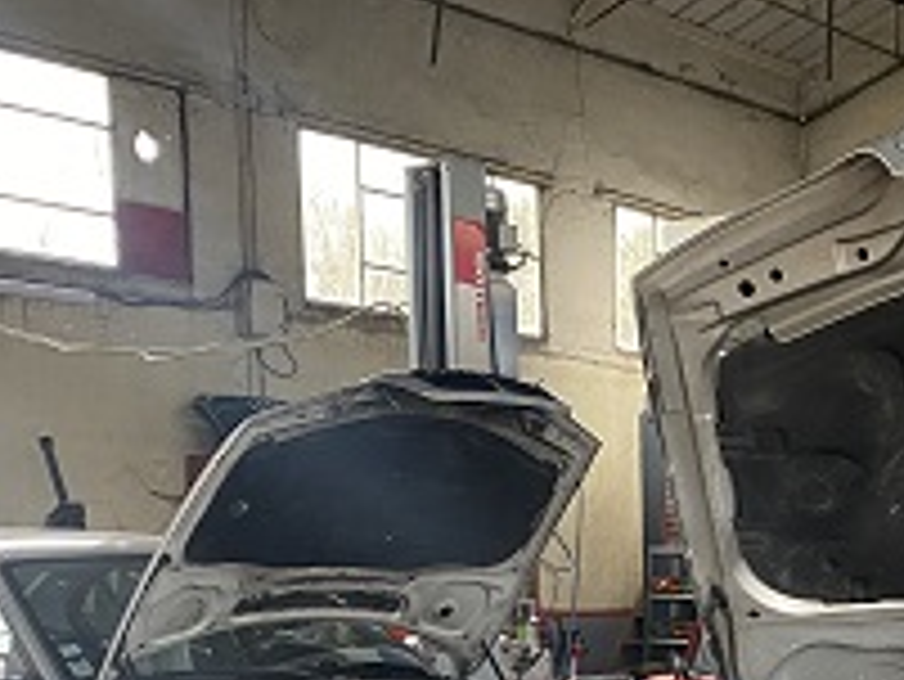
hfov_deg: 25.4
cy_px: 871
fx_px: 1908
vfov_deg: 18.8
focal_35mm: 73
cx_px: 895
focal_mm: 4.25
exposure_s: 1/86
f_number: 1.8
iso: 125
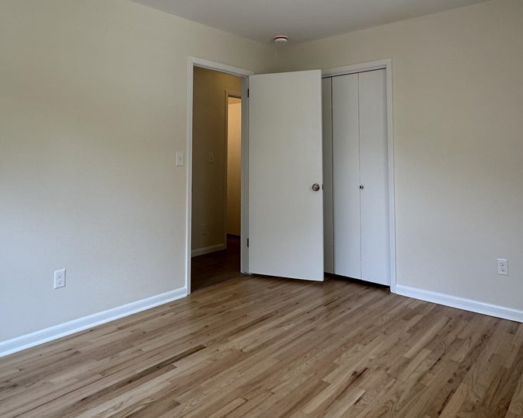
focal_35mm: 26
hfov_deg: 66.0
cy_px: 130
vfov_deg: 53.5
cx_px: 260
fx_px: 402
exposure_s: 1/120
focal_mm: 2.22
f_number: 2.2
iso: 64
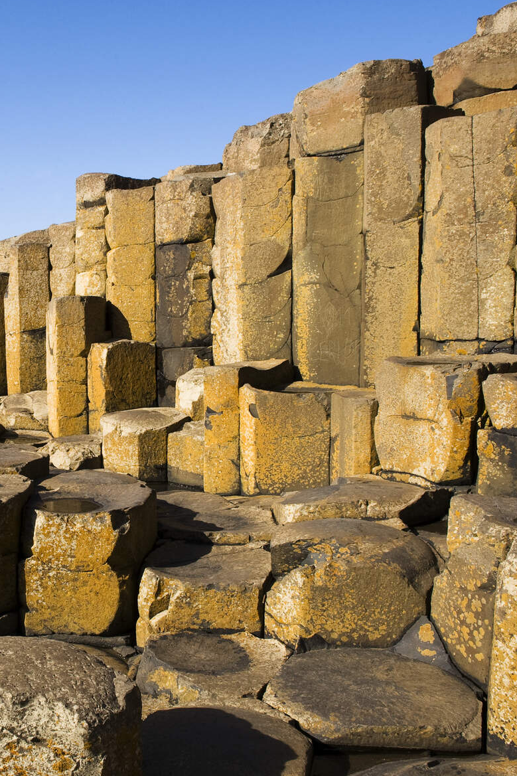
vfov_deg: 51.9
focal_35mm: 37
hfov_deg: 33.9
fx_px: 797
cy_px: 388
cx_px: 45
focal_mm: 24
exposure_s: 1/250
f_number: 14
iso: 200
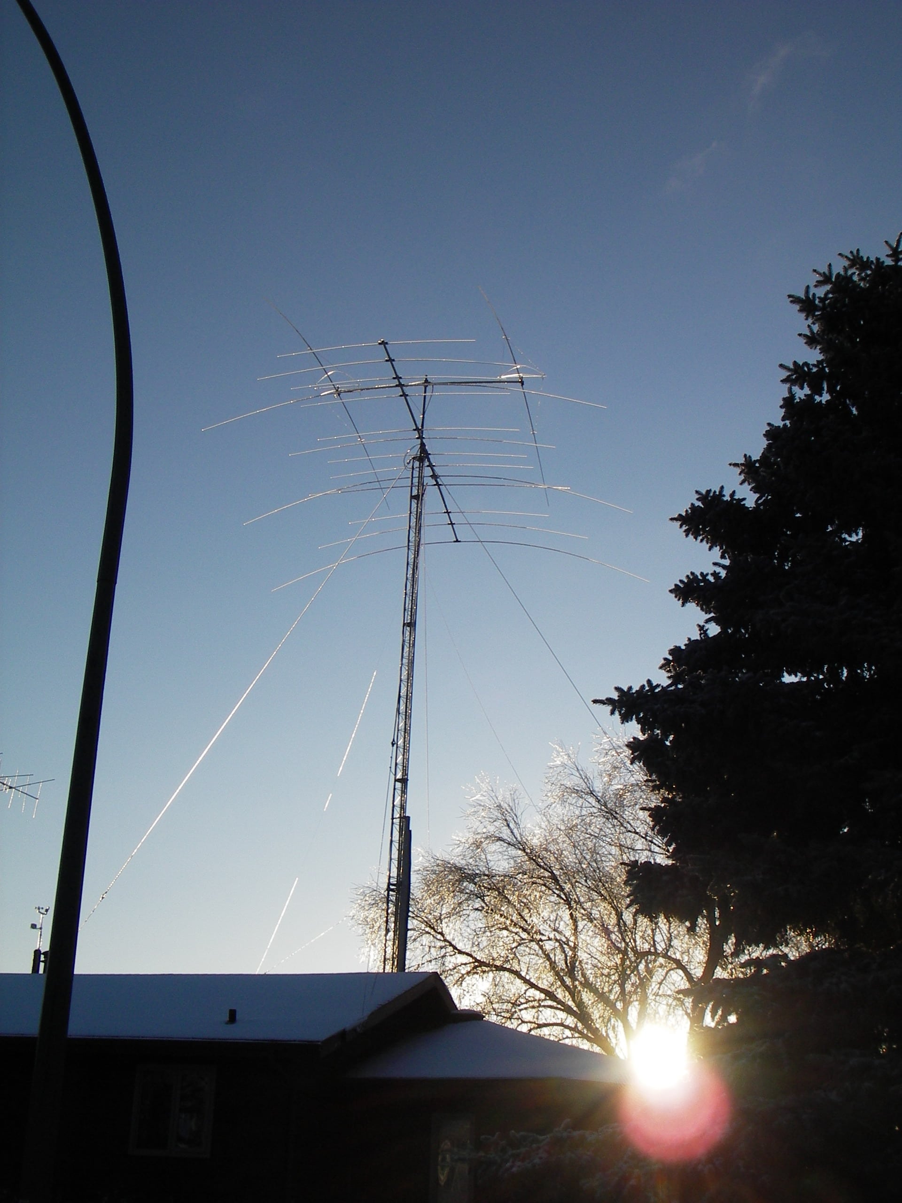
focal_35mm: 38
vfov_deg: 49.0
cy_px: 602
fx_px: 1320
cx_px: 451
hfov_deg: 37.7
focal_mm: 6.3
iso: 50
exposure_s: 1/250
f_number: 6.6
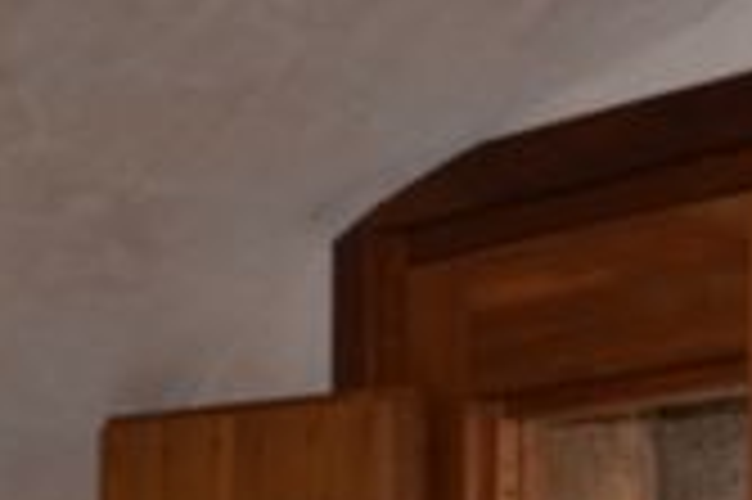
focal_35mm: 133
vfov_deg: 9.8
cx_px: 1245
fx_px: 2778
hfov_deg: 14.1
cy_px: 894
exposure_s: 1/200
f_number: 3.8
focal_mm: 21
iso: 140
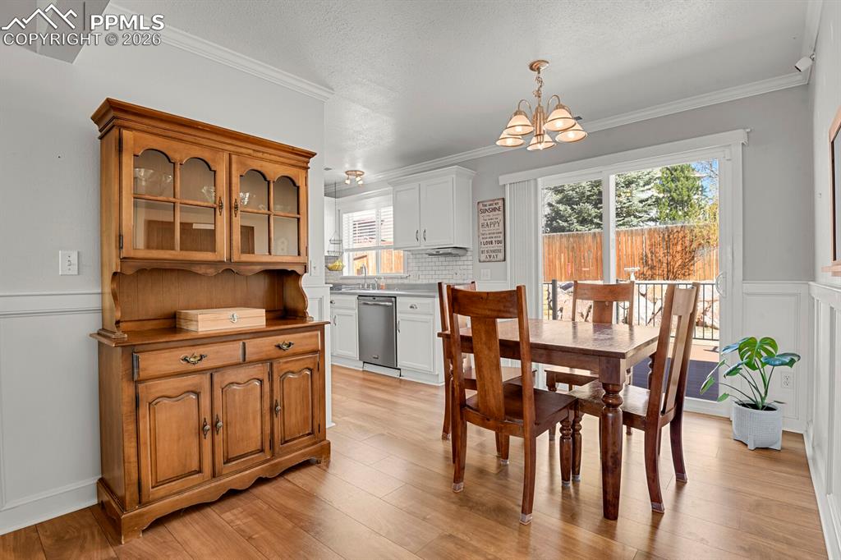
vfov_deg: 70.4
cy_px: 280
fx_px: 397
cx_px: 420
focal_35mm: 17
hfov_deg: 93.3
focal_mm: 17
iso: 250
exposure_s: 1.6
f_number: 8
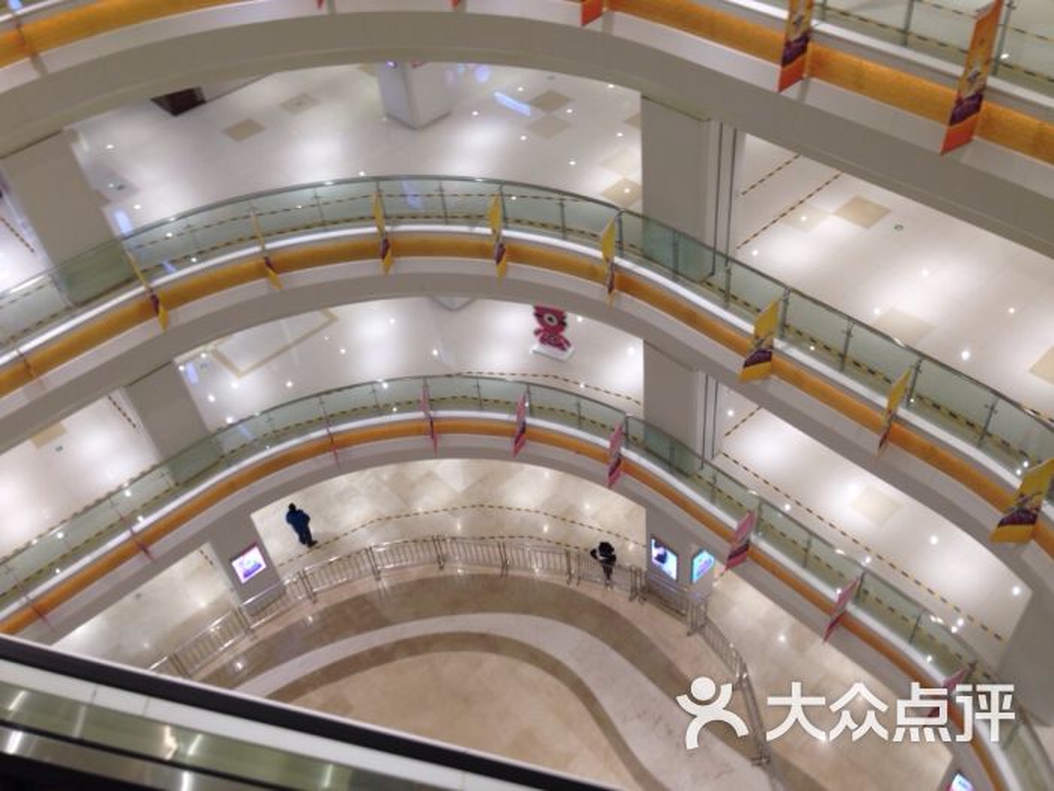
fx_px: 1005
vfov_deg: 42.9
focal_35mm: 33
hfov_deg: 55.4
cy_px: 396
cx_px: 527
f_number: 2.4
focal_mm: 4.12
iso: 50
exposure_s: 1/24
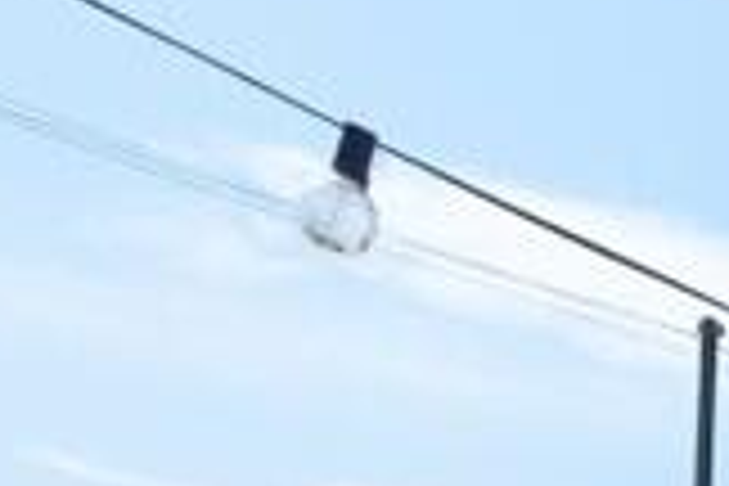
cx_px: 1742
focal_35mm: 104
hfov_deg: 13.9
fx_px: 2109
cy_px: 1238
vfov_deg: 10.8
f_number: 8
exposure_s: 1/250
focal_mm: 11
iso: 110
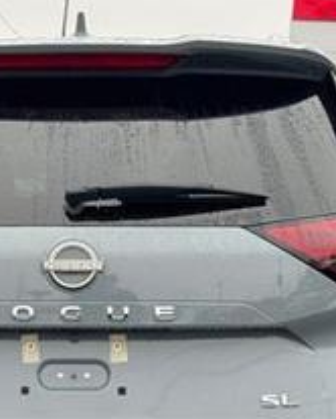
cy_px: 366
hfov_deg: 13.5
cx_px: 71
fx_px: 1415
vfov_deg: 16.6
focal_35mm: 114
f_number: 1.78
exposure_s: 1/425
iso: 64
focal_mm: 6.76
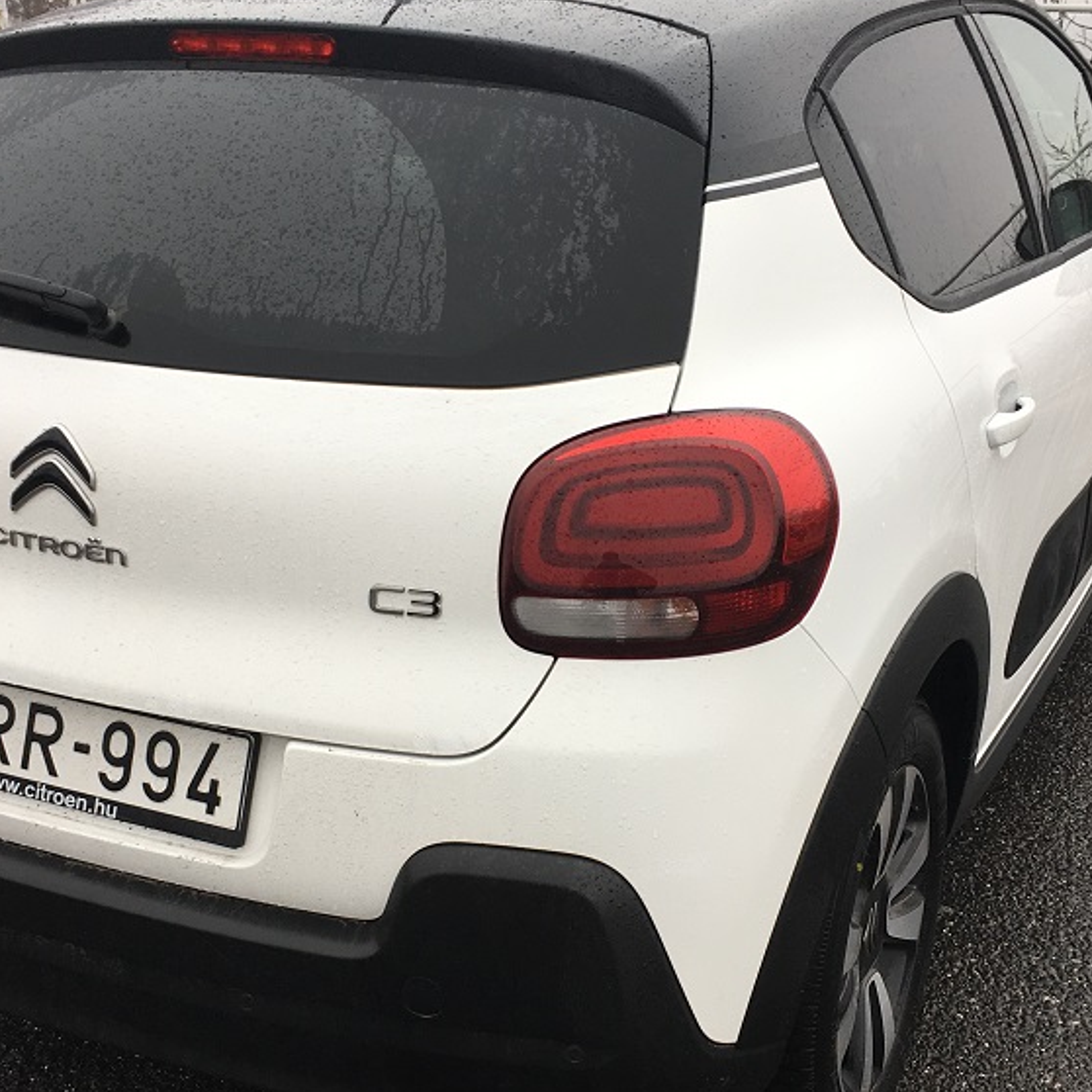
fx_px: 1677
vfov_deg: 36.0
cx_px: 540
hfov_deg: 36.1
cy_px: 632
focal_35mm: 47
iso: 25
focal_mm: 4.15
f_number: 2.2
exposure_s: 1/111
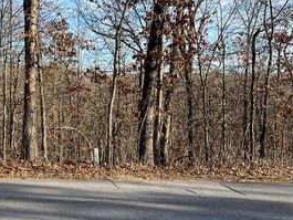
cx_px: 34
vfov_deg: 29.6
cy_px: 81
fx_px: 415
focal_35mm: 49
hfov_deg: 36.7
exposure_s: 1/1355
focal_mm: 5.1
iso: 50
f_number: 1.6
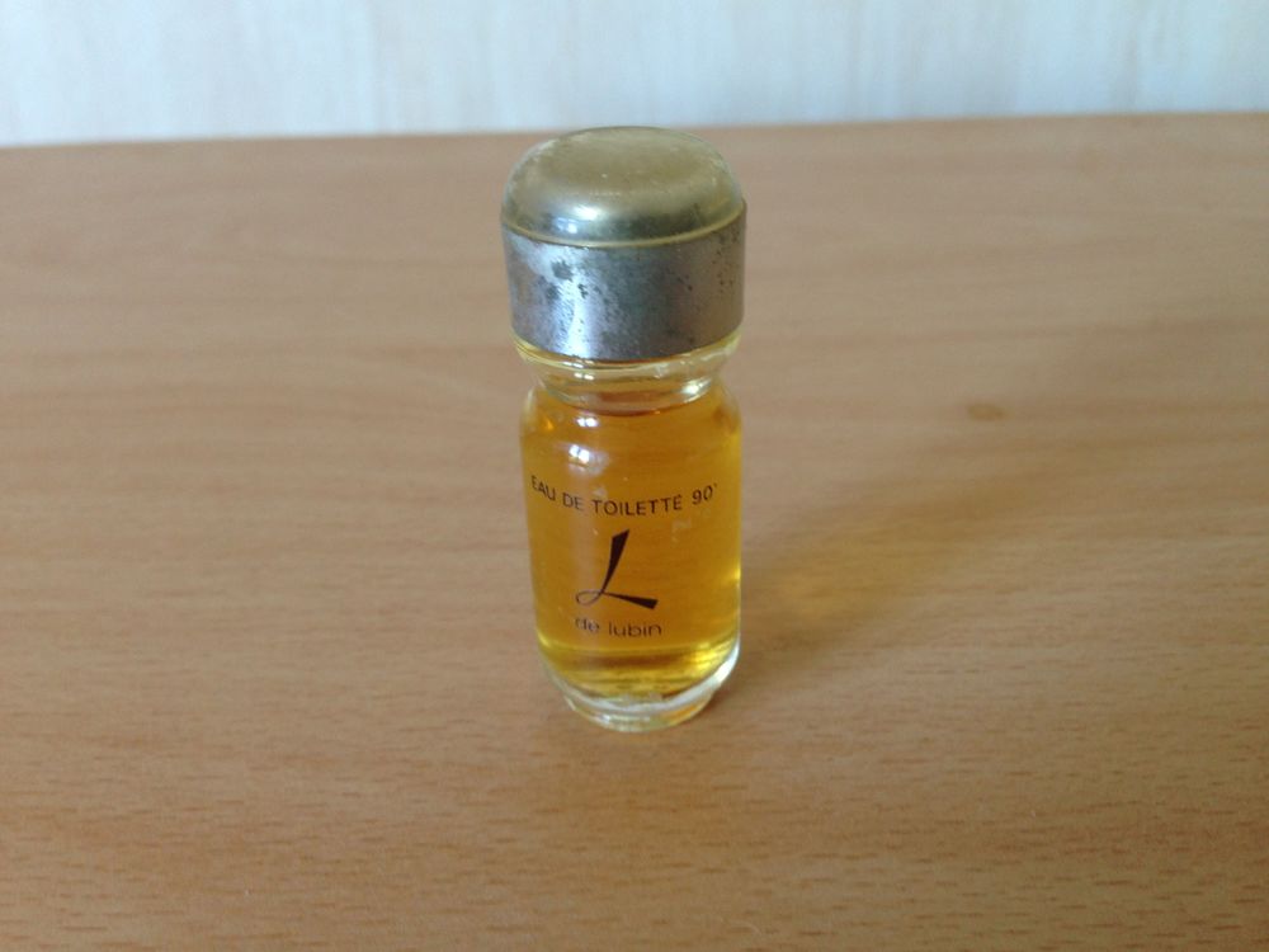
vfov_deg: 42.9
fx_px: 1210
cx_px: 634
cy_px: 476
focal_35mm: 33
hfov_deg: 55.4
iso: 64
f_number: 2.4
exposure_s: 1/20
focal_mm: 4.13
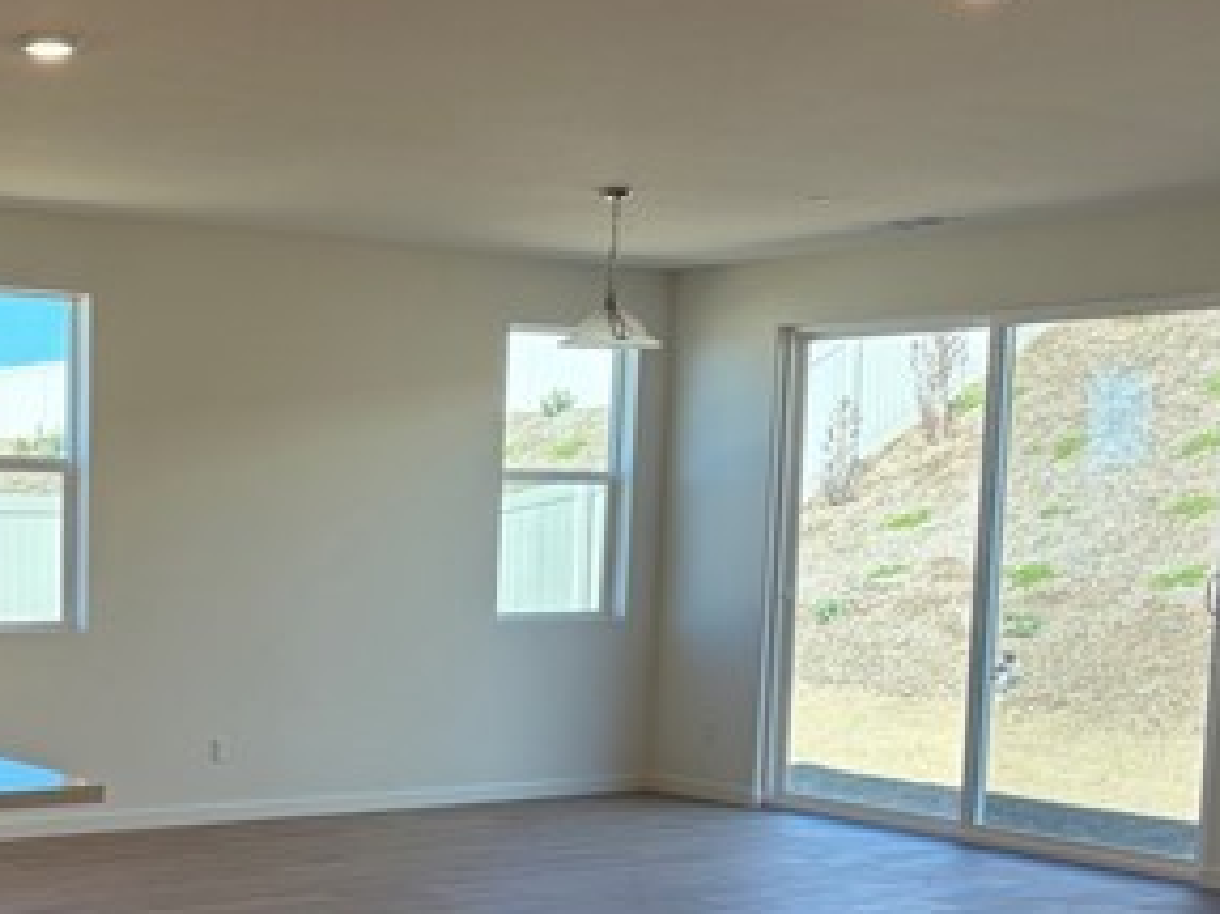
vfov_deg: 24.7
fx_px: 2043
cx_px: 183
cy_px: 769
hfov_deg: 32.0
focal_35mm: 58
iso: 64
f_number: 1.6
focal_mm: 5.96
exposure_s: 1/232
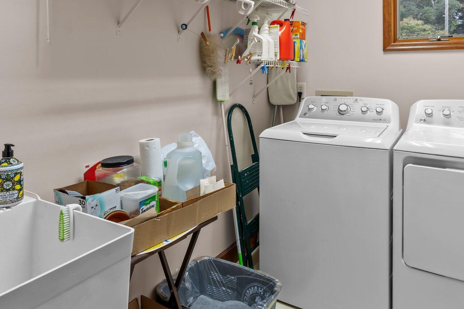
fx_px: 374
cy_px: 75
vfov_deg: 43.4
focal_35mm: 29
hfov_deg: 63.7
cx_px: 236
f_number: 10
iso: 100
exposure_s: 2
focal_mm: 18
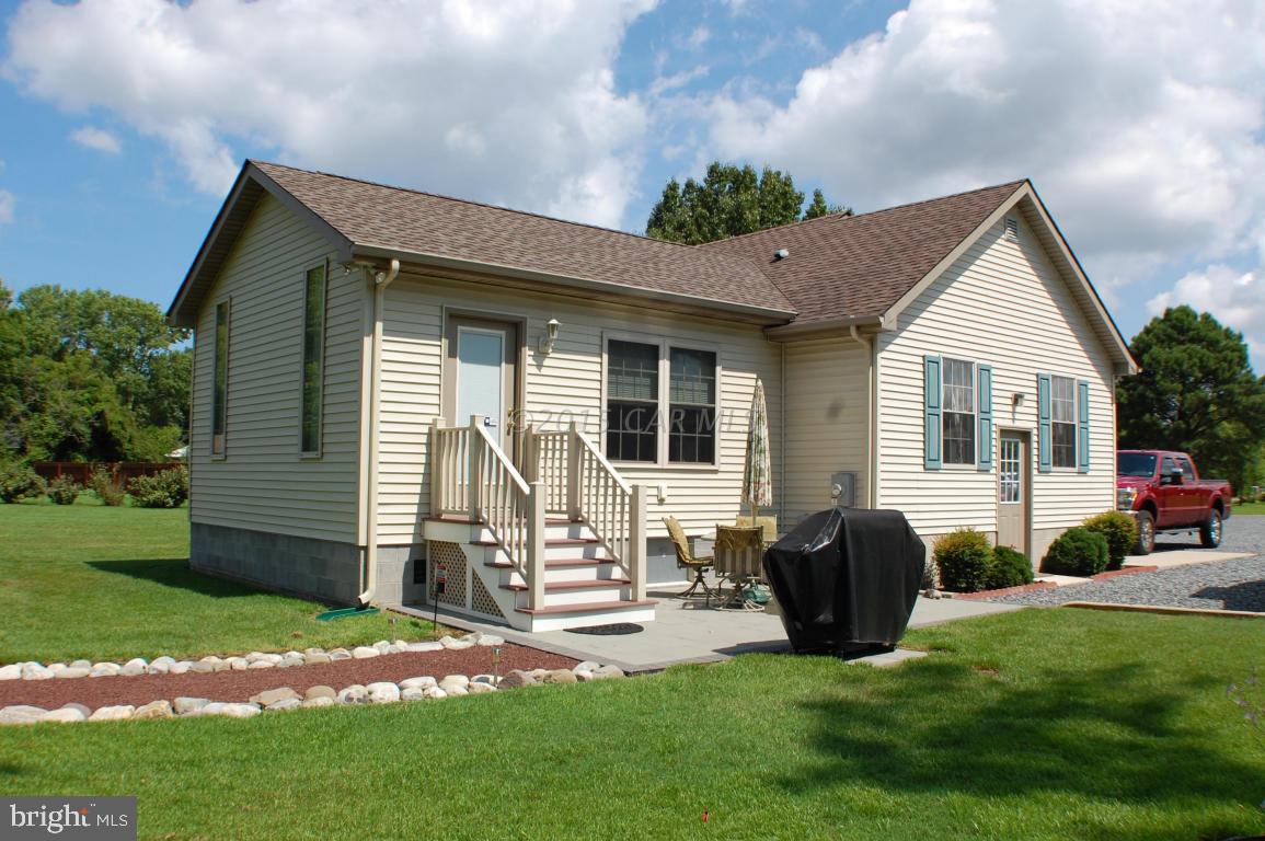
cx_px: 632
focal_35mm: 39
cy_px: 420
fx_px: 1369
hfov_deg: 49.6
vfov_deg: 34.1
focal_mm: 26
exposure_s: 1/400
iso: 200
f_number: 10
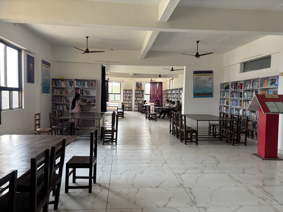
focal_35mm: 26
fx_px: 213
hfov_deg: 67.3
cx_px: 142
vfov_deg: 53.1
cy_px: 106
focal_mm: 5.96
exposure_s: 1/121
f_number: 1.6
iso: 80
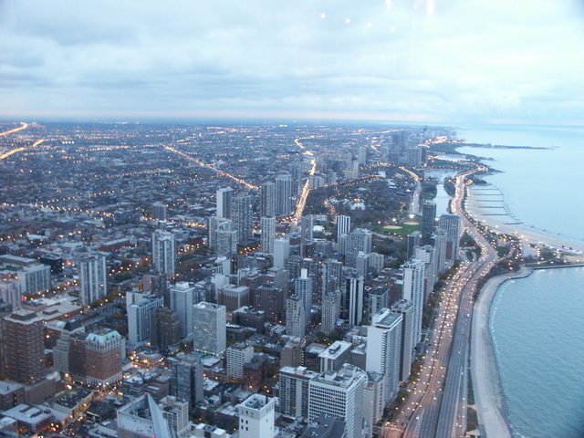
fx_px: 607
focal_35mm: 36
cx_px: 292
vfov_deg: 39.7
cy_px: 219
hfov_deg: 51.4
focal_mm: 9.35
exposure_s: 1/6
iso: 200
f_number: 2.8
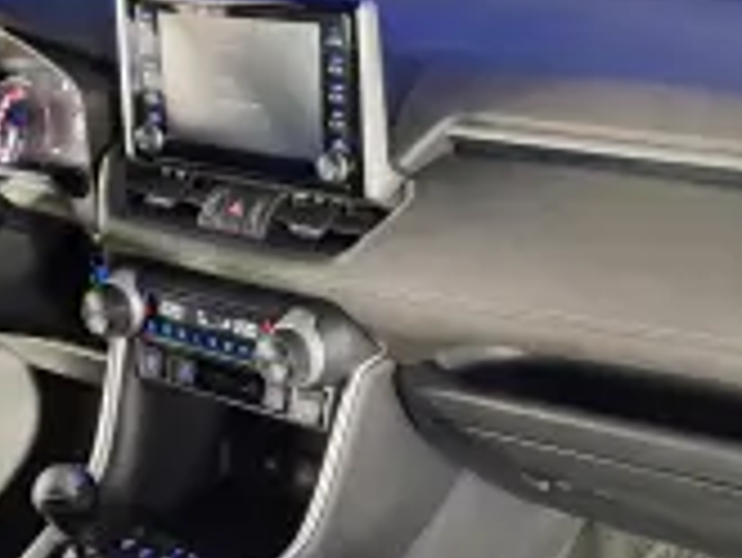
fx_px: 1266
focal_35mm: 59
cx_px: 450
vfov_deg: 24.1
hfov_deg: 32.6
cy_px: 518
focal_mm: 4
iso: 1250
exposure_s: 1/20
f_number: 1.8
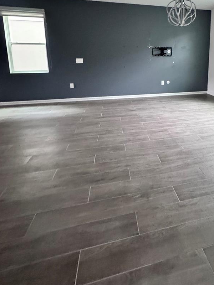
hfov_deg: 60.5
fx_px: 173
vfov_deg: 75.4
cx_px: 157
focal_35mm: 21
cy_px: 86
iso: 1250
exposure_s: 1/60
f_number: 2.2
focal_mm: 2.22
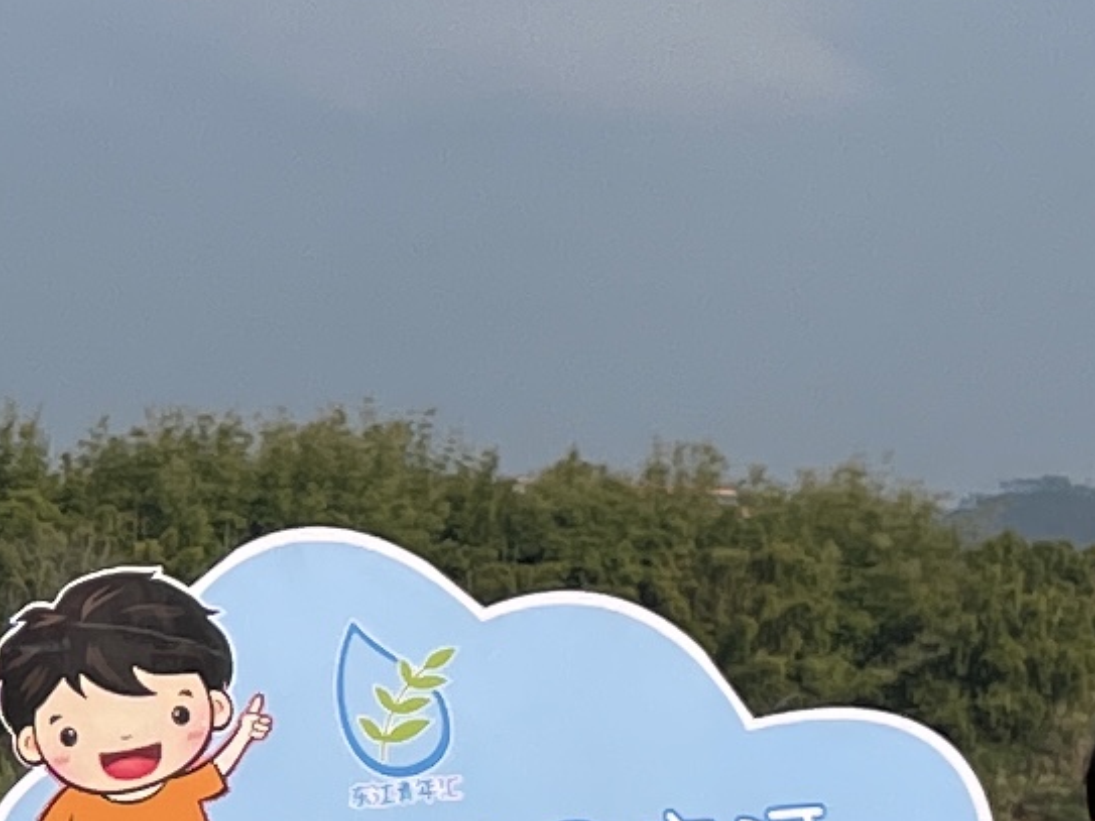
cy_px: 405
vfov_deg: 7.7
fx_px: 6104
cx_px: -1071
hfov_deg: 9.6
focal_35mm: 193
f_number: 1.6
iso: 50
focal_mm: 4.2
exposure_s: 1/2817
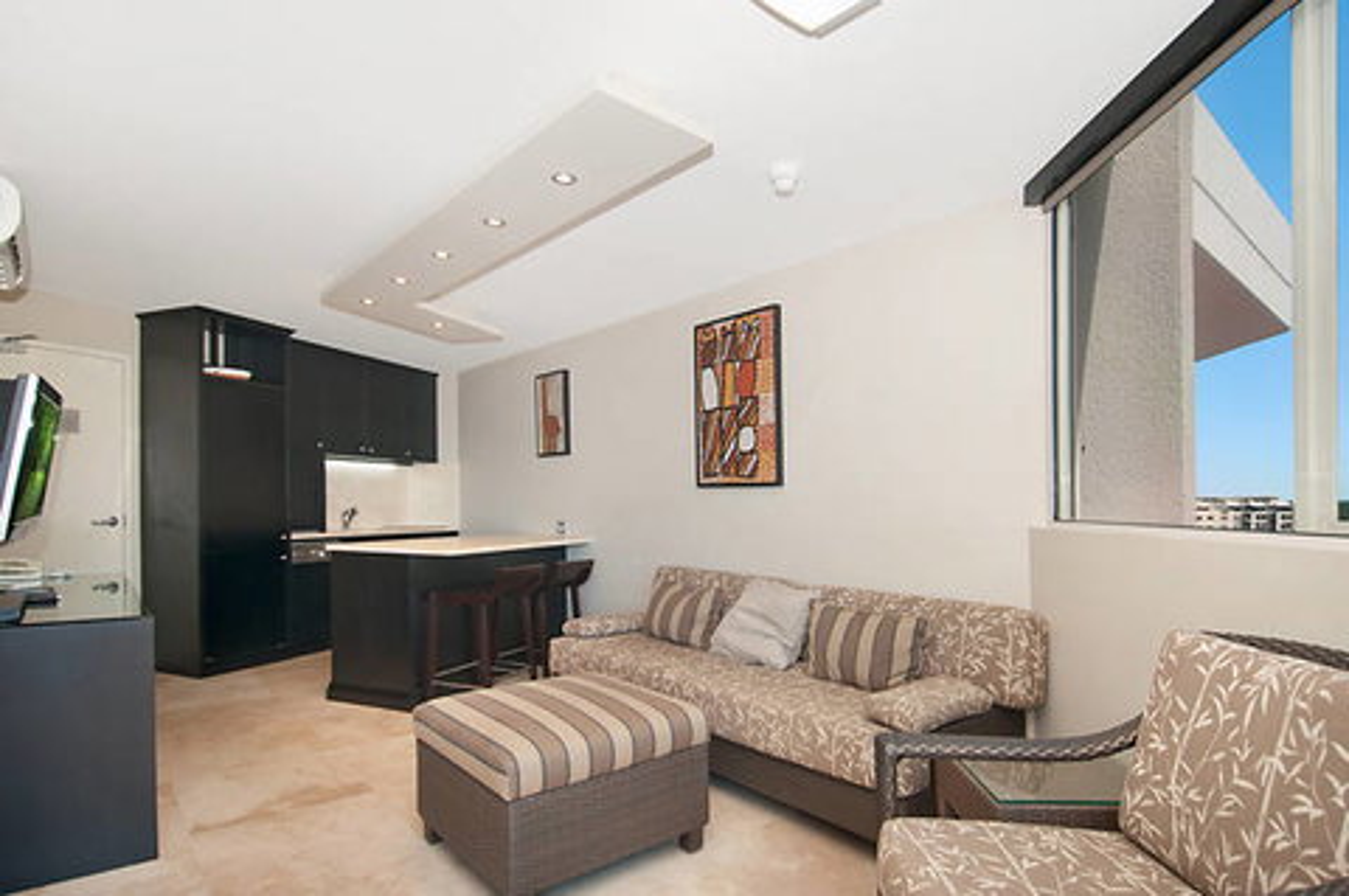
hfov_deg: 90.1
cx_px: 674
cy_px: 448
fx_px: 674
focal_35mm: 18
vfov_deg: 67.3
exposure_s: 1/200
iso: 200
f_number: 4
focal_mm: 12
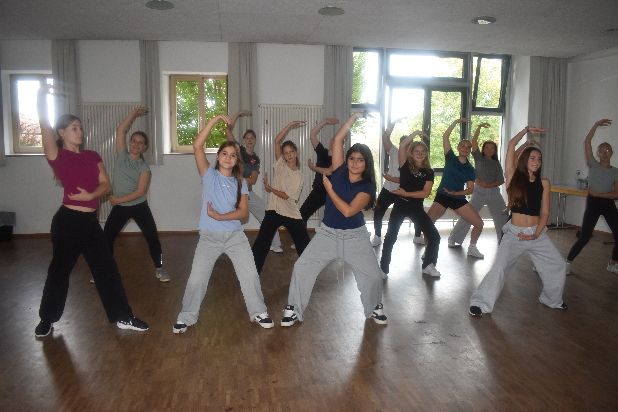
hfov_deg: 67.4
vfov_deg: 47.9
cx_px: 309
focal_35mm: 27
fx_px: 463
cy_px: 206
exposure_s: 1/200
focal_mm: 18
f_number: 4
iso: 800
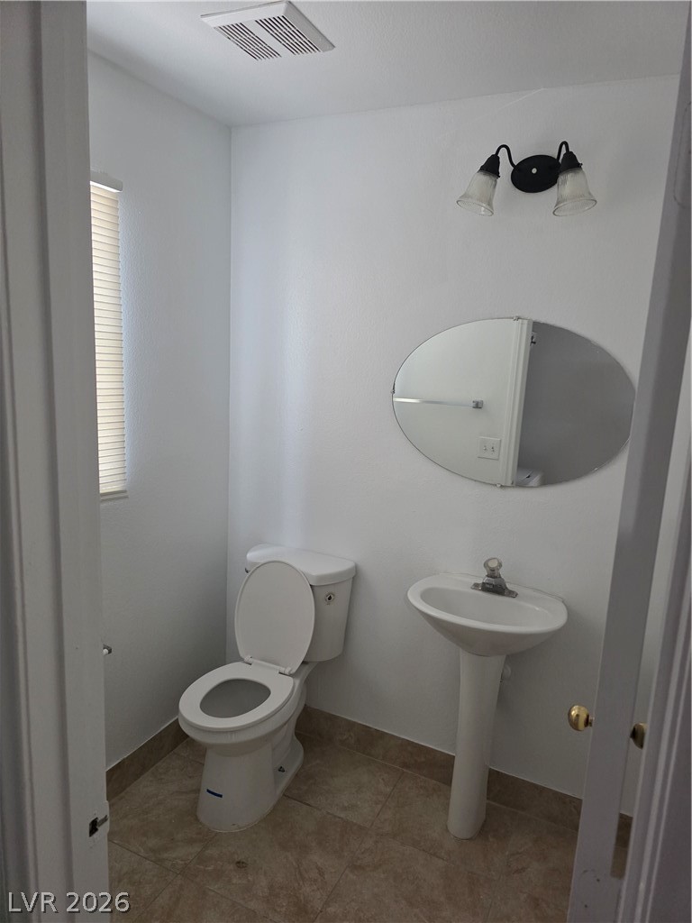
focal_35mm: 23
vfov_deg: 73.9
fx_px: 613
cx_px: 346
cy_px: 462
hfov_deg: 58.9
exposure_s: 1/120
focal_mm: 6.3
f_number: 1.7
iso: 500
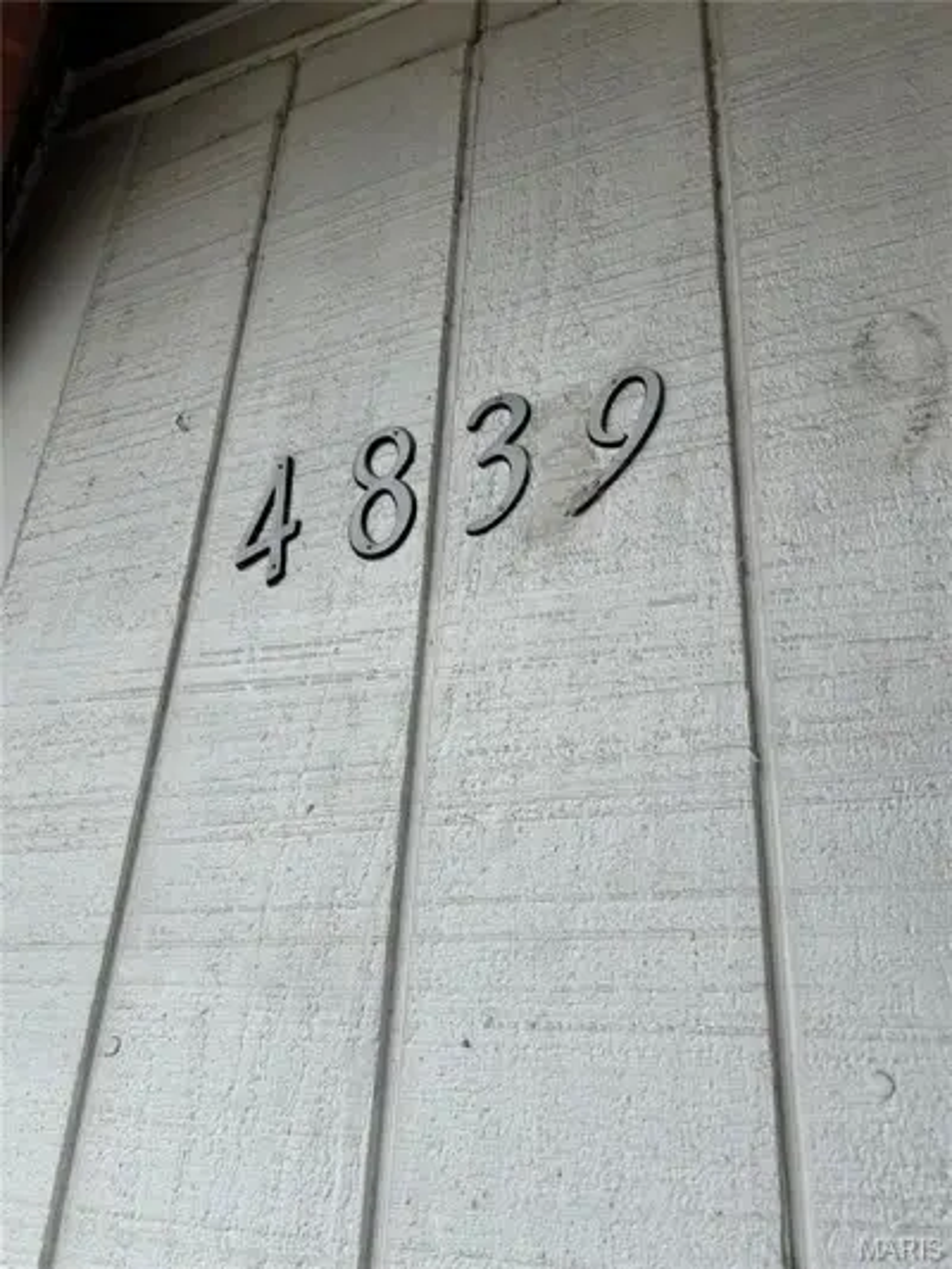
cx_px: 476
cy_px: 634
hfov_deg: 53.1
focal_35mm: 26
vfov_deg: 67.3
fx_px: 953
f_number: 1.5
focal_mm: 5.7
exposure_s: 1/2513
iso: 50
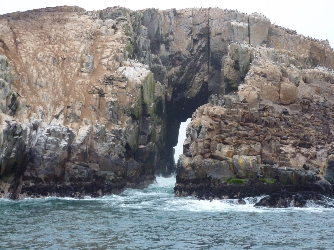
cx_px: 169
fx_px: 656
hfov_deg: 28.6
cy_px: 126
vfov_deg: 21.6
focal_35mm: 68
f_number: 4.1
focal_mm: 11
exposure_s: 1/160
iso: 320
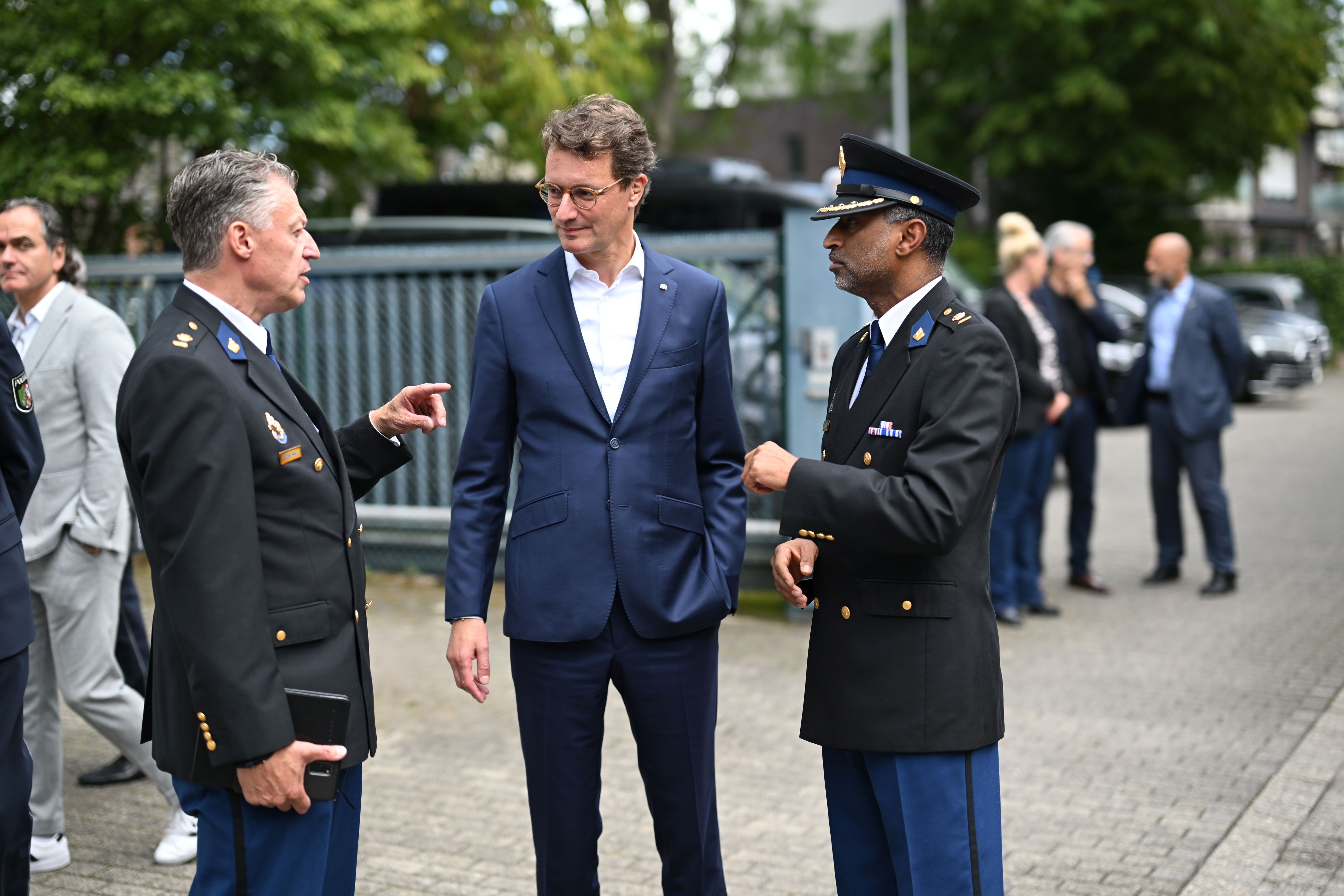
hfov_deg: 39.6
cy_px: 448
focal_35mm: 50
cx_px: 672
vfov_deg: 27.0
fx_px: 1867
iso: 160
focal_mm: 50
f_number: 1.6
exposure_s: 1/2500
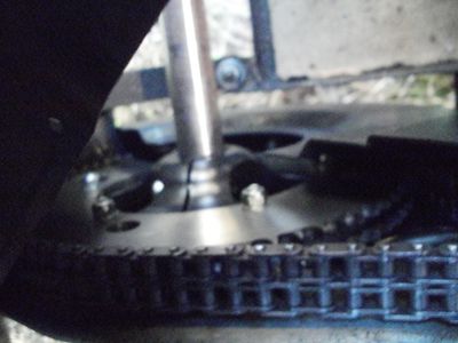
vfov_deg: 39.7
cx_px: 229
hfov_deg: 51.4
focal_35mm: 36
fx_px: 476
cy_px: 172
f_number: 3.5
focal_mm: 6.3
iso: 1600
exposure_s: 1/8
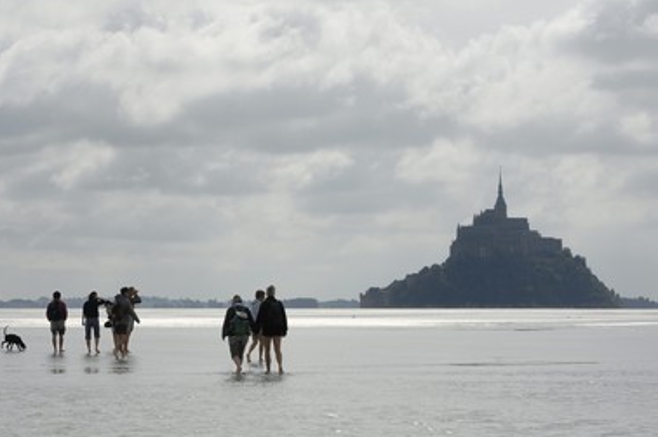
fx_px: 2136
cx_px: 300
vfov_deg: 11.7
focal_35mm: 117
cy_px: 228
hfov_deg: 17.5
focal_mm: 70
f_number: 10
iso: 100
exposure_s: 1/320
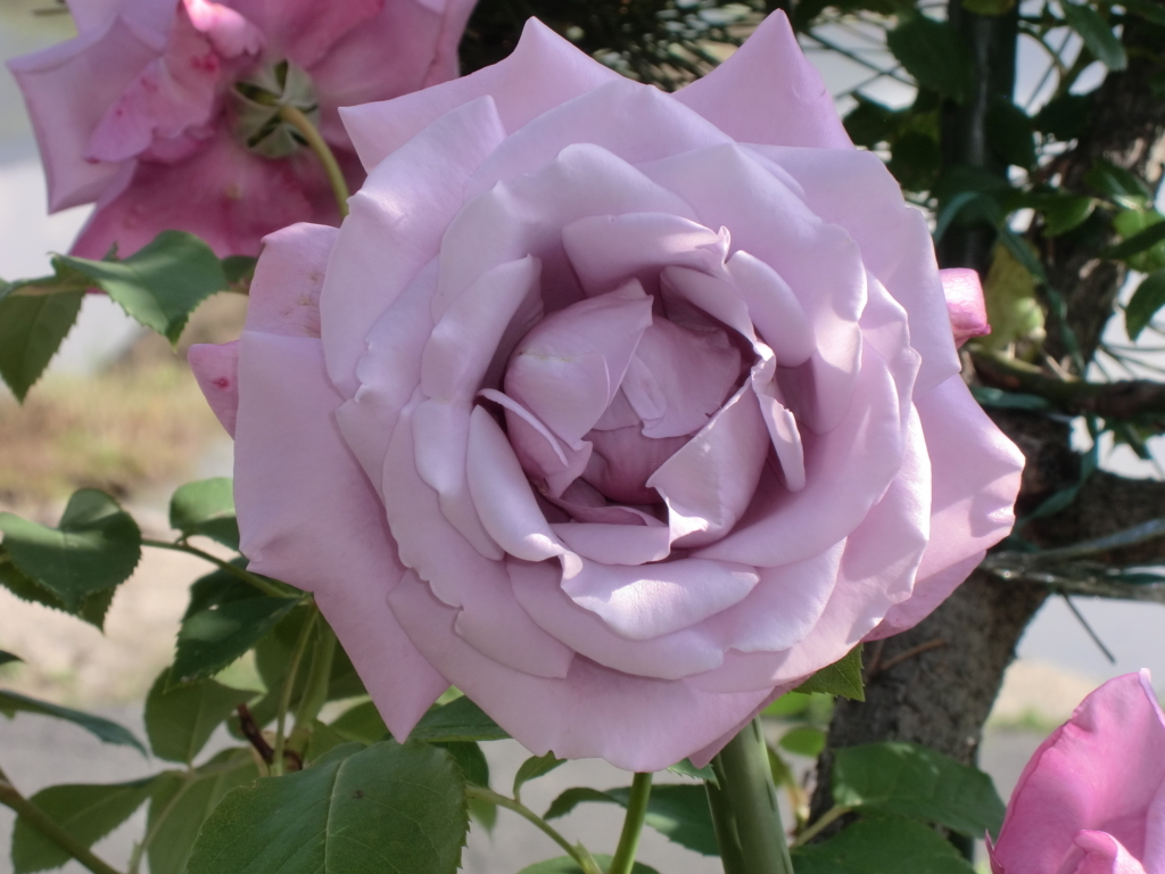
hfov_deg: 17.6
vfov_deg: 13.2
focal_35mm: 112
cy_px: 437
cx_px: 582
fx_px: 3769
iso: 50
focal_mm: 20.21
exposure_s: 1/160
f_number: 5.7
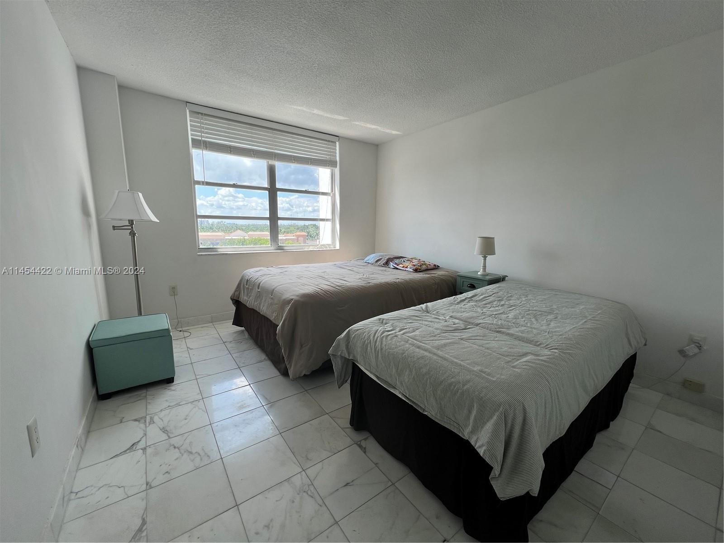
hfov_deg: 106.2
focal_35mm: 13
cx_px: 362
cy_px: 272
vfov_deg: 89.9
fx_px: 272
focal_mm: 1.57
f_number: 1.8
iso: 32
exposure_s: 1/378
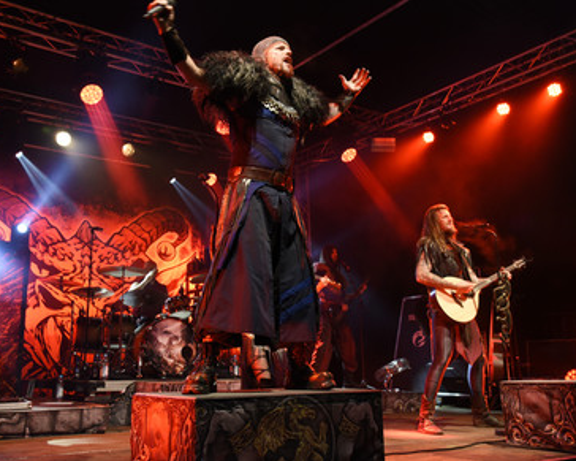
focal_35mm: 36
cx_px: 246
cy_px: 225
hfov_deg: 50.1
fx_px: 614
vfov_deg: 41.1
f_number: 5.6
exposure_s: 1/60
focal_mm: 31
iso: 1600
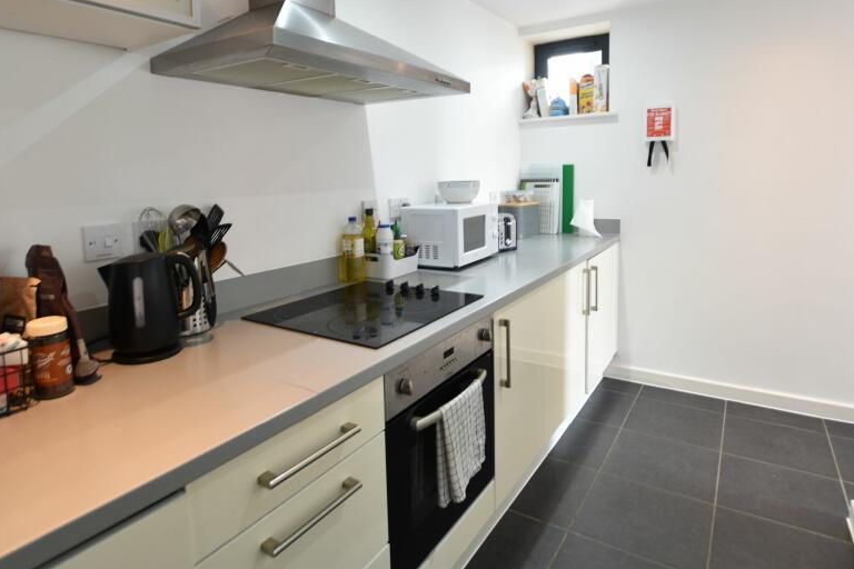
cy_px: 221
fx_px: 474
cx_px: 416
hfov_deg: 84.0
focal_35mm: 20
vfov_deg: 61.3
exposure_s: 1/13
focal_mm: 10
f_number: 3.5
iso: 100
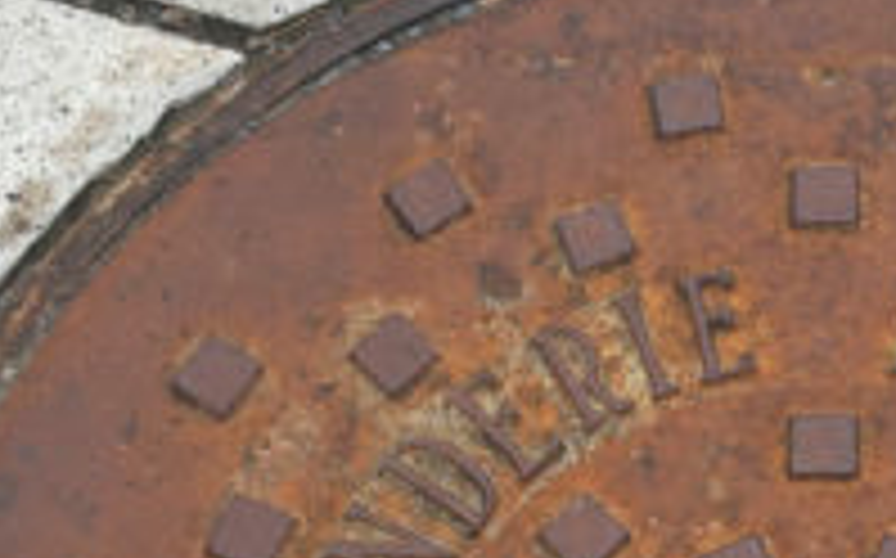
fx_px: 2513
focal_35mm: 103
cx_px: 819
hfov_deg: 19.8
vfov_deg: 12.2
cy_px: 758
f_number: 2.2
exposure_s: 1/557
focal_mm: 4.15
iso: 32
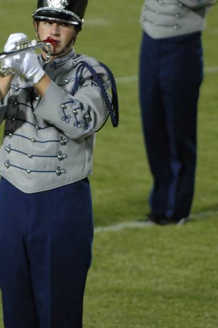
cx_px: 40
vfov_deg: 3.5
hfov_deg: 2.3
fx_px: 5371
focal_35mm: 589
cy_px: 171
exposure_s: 1/60
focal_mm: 200
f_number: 2.8
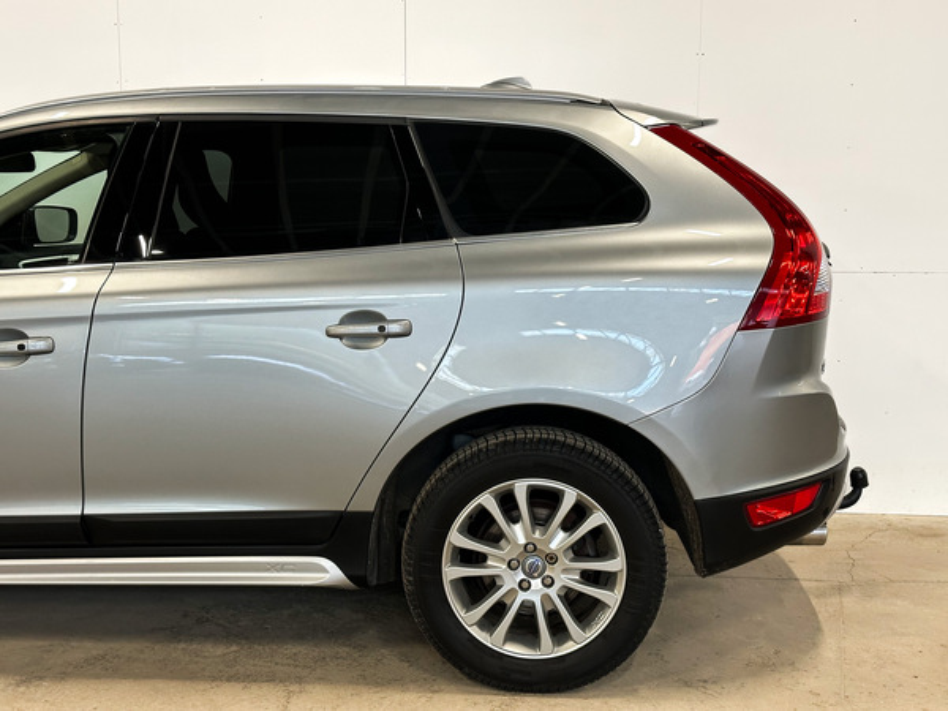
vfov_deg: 30.3
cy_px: 356
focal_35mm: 48
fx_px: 1315
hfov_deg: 39.7
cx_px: 474
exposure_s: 1/50
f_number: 1.8
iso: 100
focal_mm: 6.86
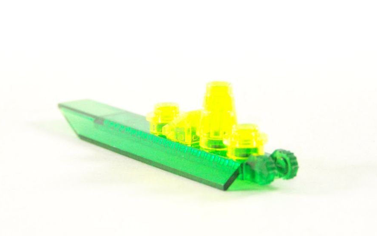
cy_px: 119
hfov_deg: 20.6
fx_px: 1038
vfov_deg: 13.0
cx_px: 183
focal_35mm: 101
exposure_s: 1/60
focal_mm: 13.7
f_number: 3.2
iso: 400
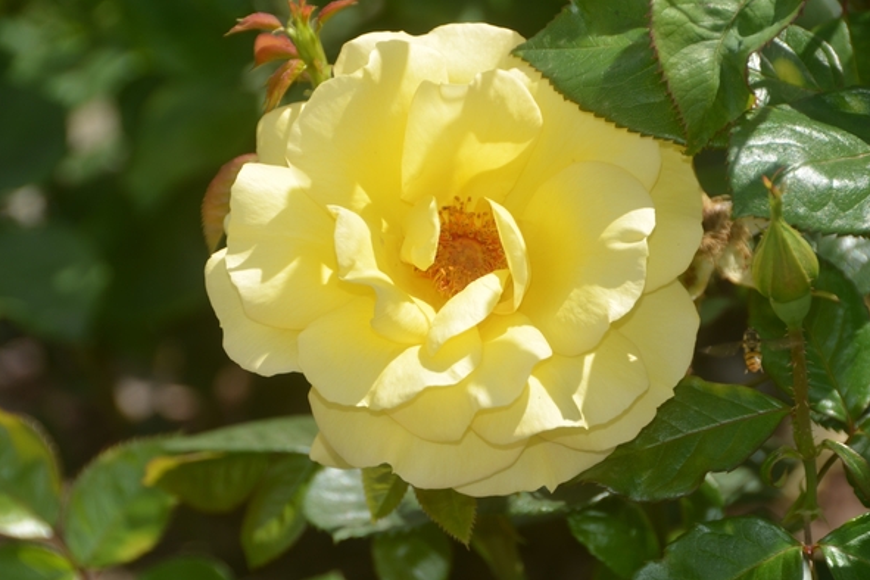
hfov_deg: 6.8
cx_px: 440
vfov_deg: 4.5
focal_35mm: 304
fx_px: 7346
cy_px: 289
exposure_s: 1/250
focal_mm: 200
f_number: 8
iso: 100
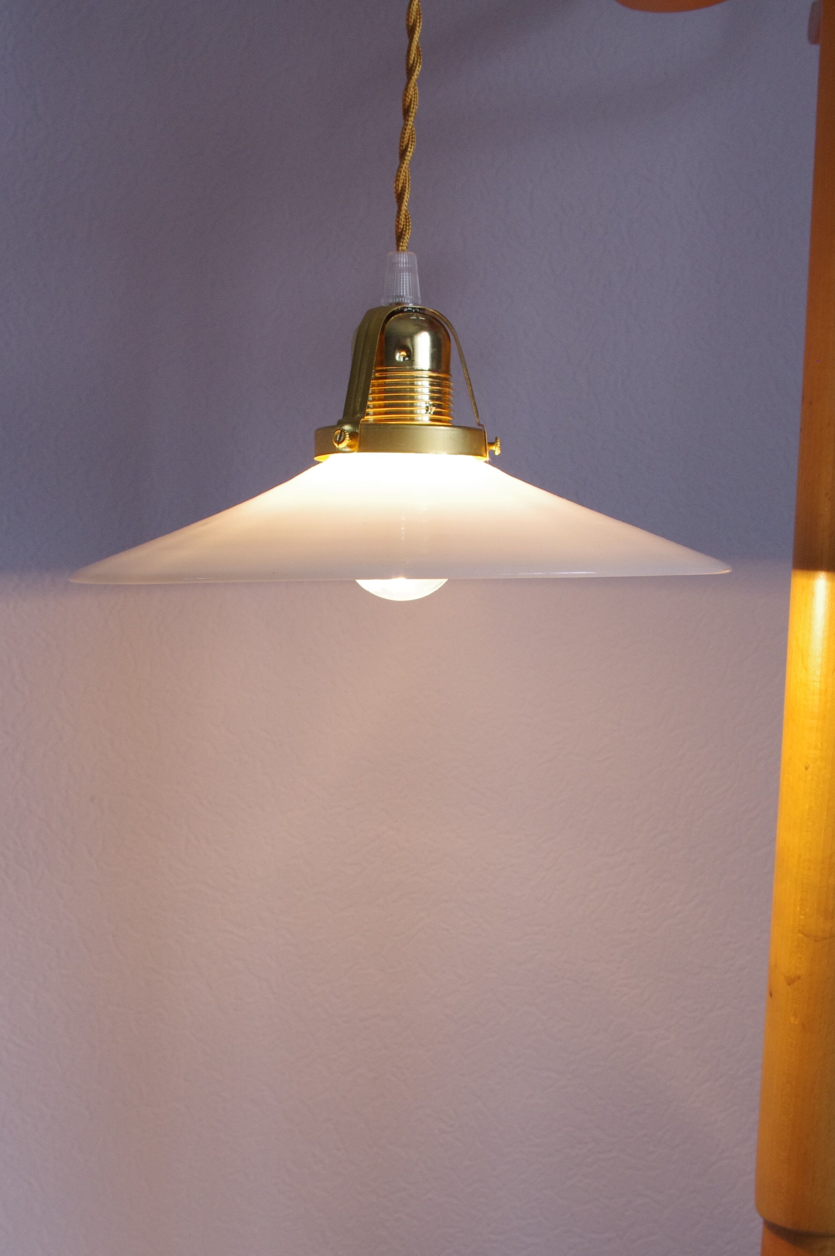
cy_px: 628
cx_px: 418
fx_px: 1360
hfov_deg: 34.1
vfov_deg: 49.6
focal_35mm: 39
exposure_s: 1/25
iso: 800
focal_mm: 26.25
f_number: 8
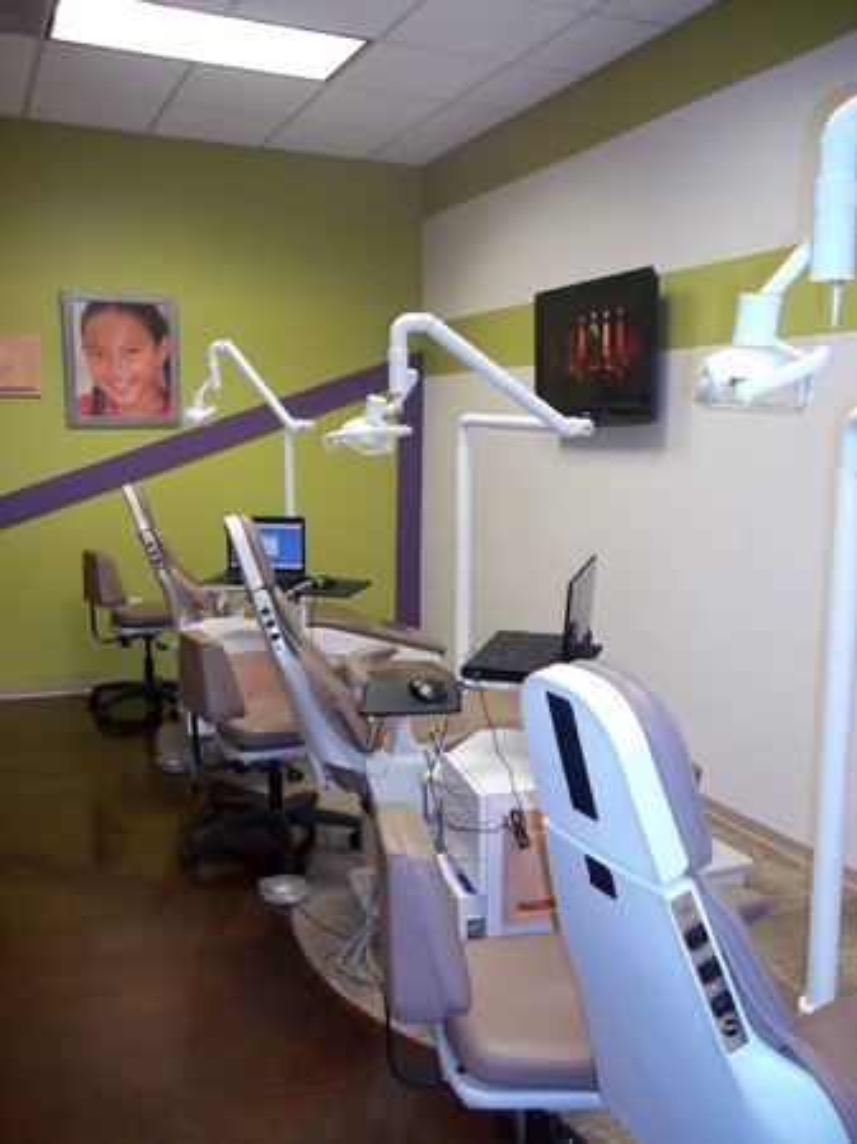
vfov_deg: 56.8
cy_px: 572
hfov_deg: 44.1
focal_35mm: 32
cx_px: 428
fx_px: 1057
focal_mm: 5.7
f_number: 2.9
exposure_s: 1/30
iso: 160
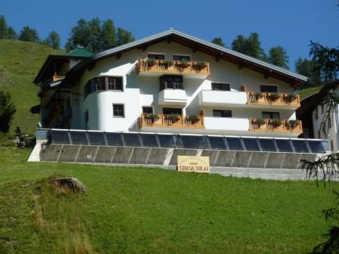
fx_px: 1440
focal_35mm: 147
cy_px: 127
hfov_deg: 13.4
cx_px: 170
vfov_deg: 10.1
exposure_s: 1/400
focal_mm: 24.1
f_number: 4.5
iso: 80
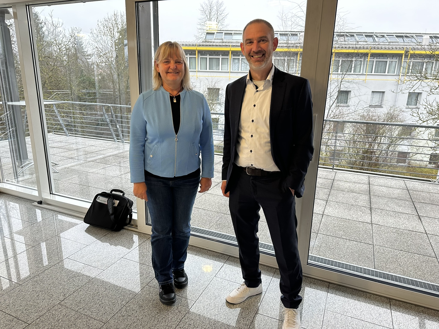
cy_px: 164
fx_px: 304
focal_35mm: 24
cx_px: 220
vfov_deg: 56.8
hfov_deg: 71.6
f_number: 1.78
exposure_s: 1/100
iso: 125
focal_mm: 6.86
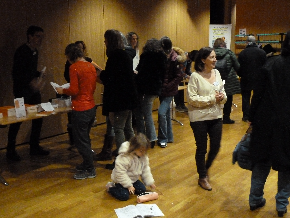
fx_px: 369
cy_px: 109
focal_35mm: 44
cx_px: 145
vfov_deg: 32.9
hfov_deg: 42.9
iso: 1250
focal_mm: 7.3
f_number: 3.7
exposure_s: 1/15
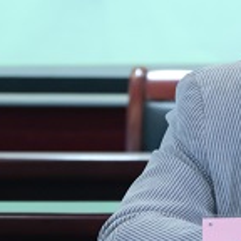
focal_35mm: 614
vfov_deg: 2.9
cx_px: 363
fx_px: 4836
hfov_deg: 2.8
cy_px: 10
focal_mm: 116.1
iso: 3200
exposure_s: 1/34
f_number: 5.6
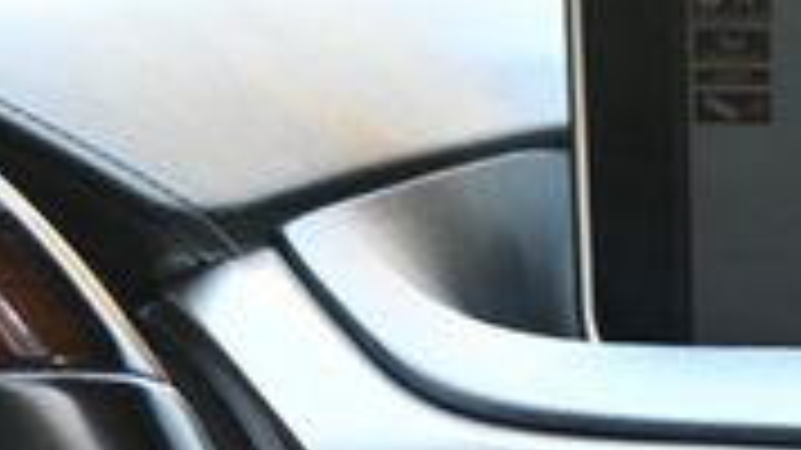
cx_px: 1256
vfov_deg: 6.5
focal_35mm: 184
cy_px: 796
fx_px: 3903
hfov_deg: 11.2
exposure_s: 1/125
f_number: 5
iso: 1400
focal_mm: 32.5
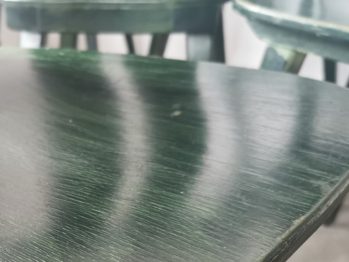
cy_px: 254
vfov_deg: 26.3
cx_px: 70
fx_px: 534
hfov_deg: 35.0
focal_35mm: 53
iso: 320
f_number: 1.6
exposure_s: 1/50
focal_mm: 5.56
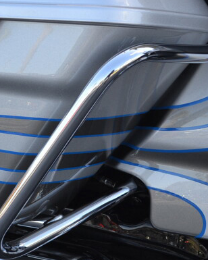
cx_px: 43
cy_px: 154
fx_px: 877
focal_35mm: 114
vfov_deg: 16.8
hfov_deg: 13.5
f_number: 5.6
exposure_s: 1/125
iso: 140
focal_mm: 26
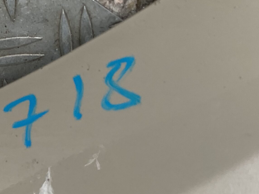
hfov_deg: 27.3
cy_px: 171
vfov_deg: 22.1
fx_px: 486
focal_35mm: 65
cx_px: -26
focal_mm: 3
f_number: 1.8
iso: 25
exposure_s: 1/120
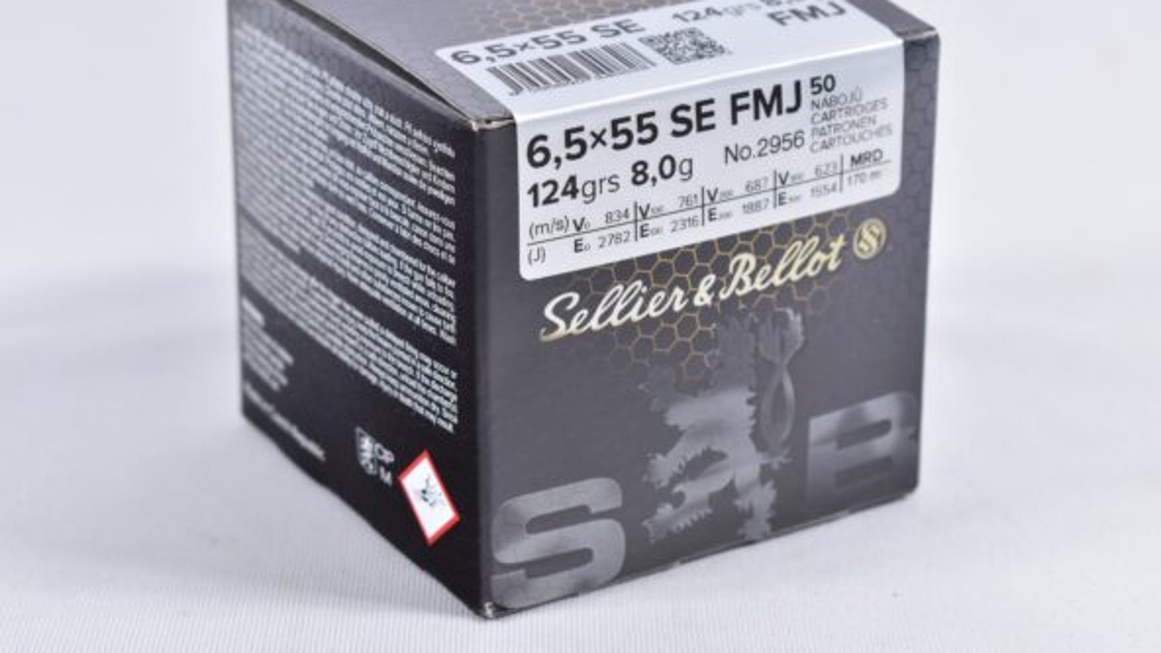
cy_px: 273
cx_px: 586
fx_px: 2695
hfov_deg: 24.3
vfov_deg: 13.8
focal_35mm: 88
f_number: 5.6
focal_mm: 55
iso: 640
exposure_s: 1/50
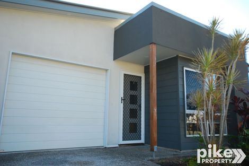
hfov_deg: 61.9
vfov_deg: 43.6
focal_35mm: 30
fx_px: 207
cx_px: 124
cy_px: 83
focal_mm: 20
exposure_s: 1/100
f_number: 5
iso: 100
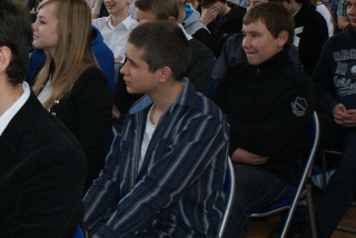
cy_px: 63
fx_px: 772
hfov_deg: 25.2
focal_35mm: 78
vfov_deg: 17.4
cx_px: 42
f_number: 5.6
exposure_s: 1/60
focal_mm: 26
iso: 400
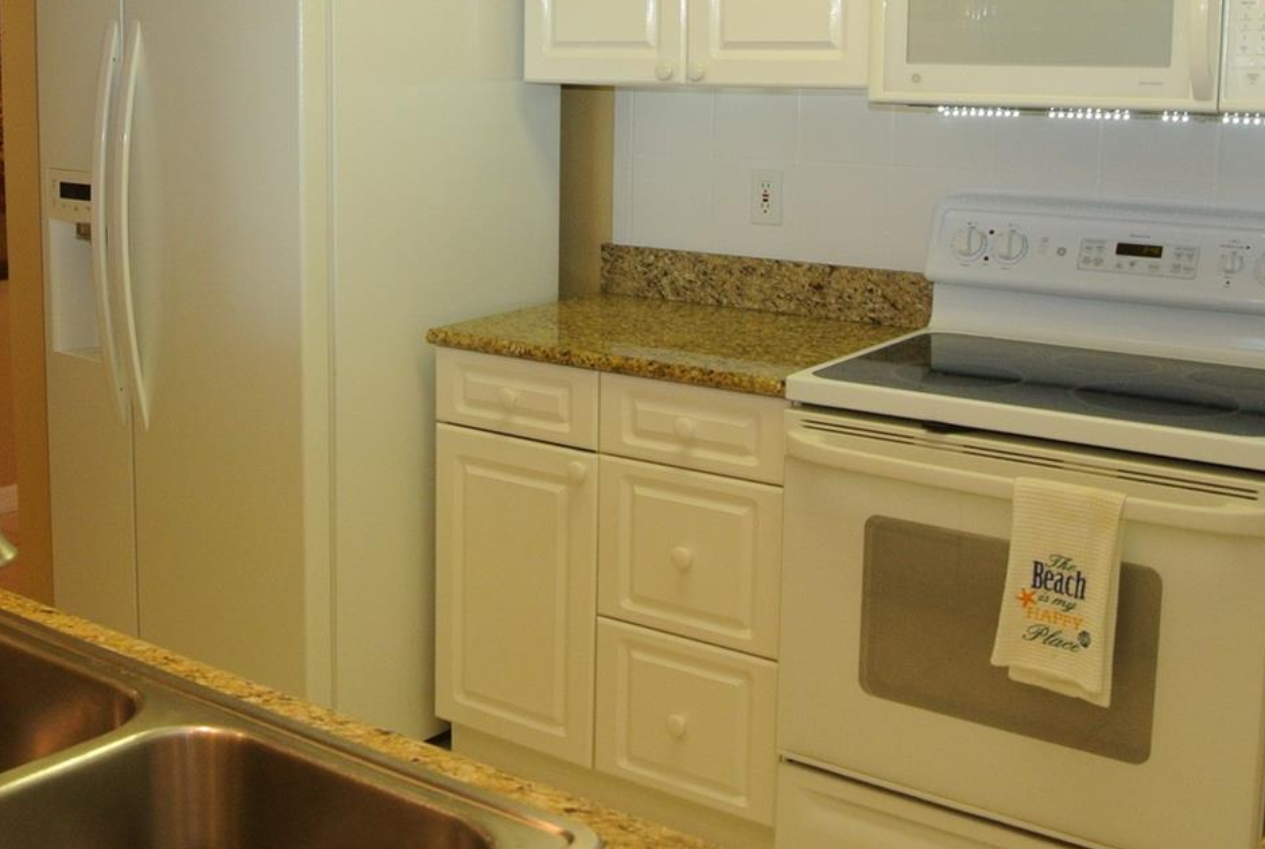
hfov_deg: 41.8
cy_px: 281
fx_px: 1619
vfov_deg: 29.2
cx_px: 375
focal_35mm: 46
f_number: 5.6
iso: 400
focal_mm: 10
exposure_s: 1/40
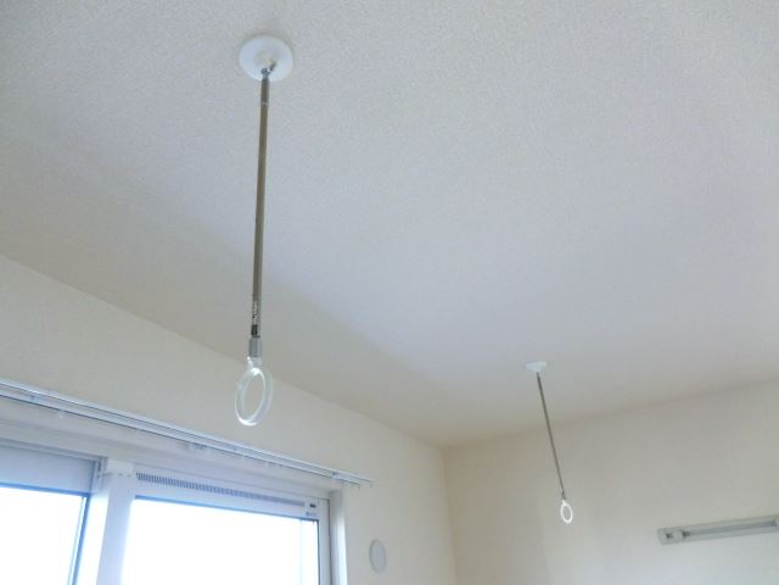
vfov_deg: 56.8
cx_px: 390
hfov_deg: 71.6
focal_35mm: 24
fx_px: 540
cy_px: 292
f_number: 3.2
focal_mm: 4.3
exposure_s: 1/60
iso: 400
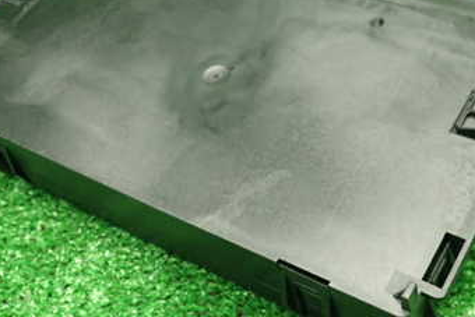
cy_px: 140
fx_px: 726
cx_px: 226
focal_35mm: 55
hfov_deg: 36.2
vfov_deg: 24.6
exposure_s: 1/60
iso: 800
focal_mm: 5.5
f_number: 2.3
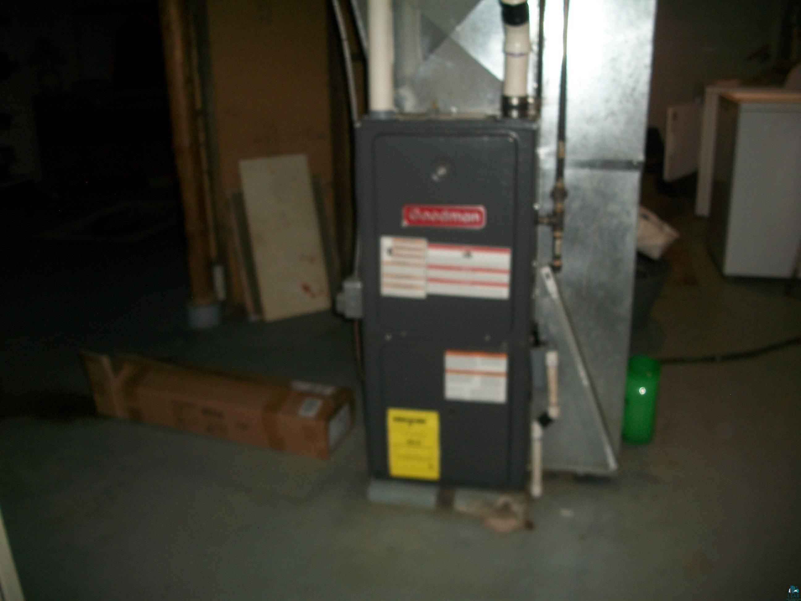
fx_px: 740
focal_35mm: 32
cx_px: 400
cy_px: 300
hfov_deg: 56.8
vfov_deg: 44.2
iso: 80
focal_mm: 5.7
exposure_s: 1/60
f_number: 2.9
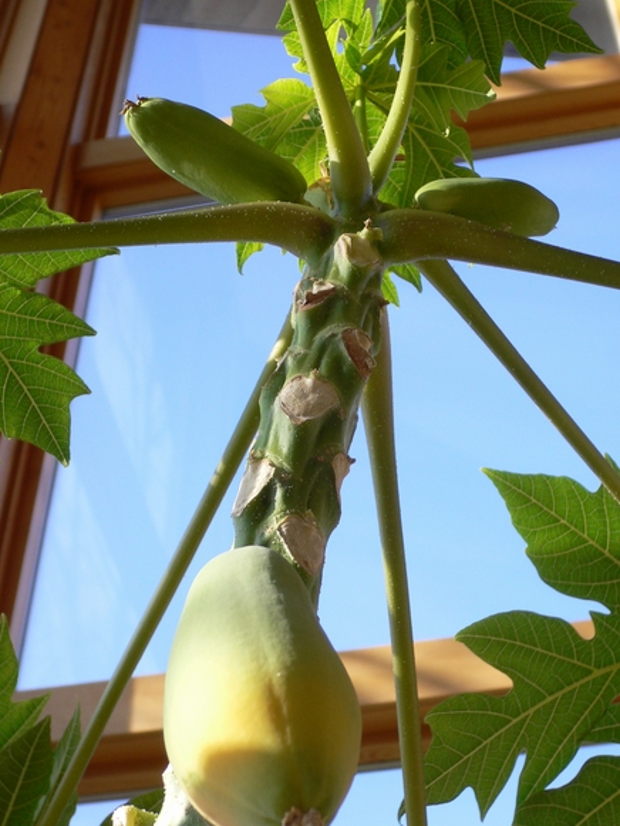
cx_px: 337
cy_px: 422
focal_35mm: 70
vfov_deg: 27.8
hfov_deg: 21.0
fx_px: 1671
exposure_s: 1/160
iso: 80
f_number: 3.8
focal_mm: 10.1
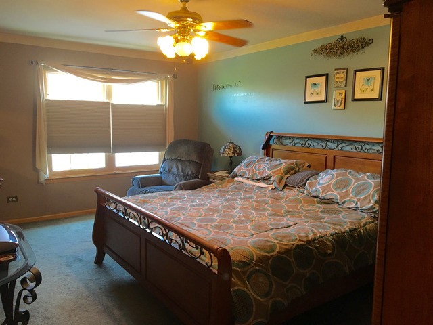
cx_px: 216
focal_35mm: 29
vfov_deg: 48.2
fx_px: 363
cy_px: 162
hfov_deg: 61.7
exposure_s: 1/30
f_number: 2.2
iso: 100
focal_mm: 4.15
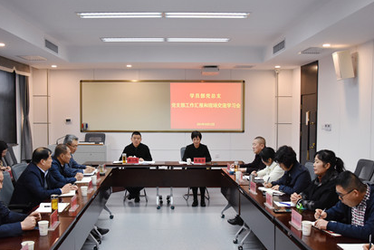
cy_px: 136
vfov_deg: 36.4
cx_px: 170
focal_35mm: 37
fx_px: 380
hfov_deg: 52.3
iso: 1600
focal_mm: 21
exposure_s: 1/250
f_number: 3.8
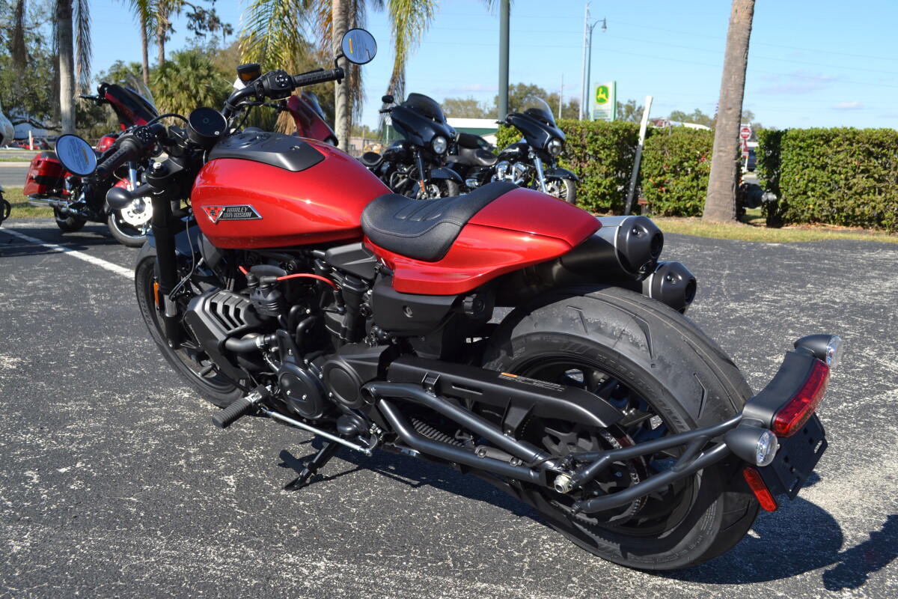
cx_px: 449
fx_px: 898
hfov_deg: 53.1
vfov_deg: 36.9
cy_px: 300
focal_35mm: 36
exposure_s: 1/200
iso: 100
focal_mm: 24
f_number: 7.1
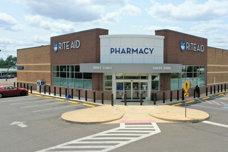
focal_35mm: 34
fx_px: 215
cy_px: 74
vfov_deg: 38.9
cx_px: 135
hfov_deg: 55.5
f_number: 6.3
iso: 100
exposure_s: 1/640
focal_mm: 10.26
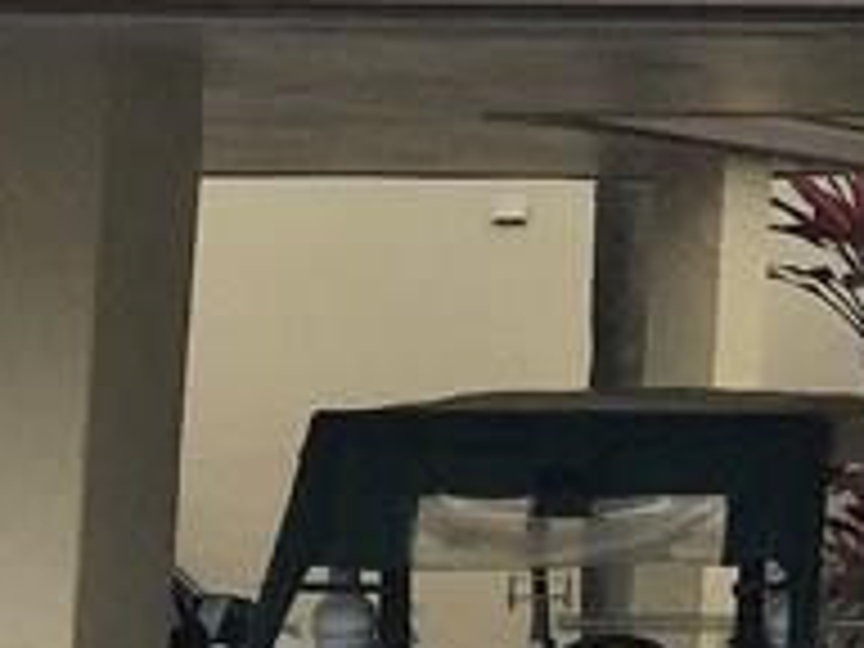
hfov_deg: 10.7
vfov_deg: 9.5
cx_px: 2146
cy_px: 99
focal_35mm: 155
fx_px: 3869
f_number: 2.2
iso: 32
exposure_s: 1/1980
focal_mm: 4.15
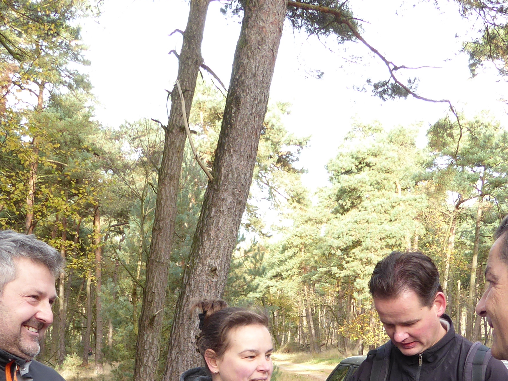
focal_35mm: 55
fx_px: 807
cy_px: 408
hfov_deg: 34.9
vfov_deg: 24.9
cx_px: 251
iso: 100
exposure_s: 1/60
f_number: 3.3
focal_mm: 4.3
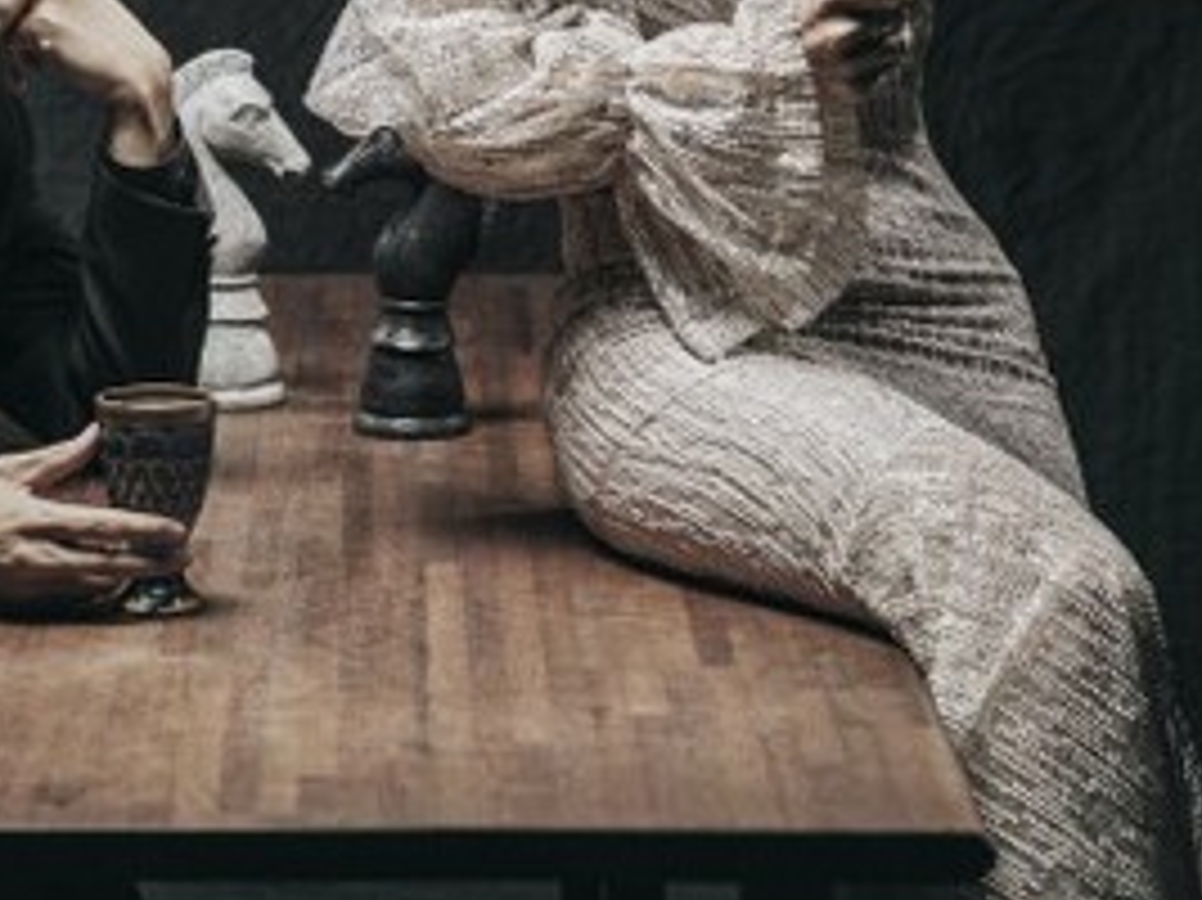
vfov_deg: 9.8
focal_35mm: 151
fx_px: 5241
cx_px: 407
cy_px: 97
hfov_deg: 13.1
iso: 100
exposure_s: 1/125
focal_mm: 80
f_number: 4
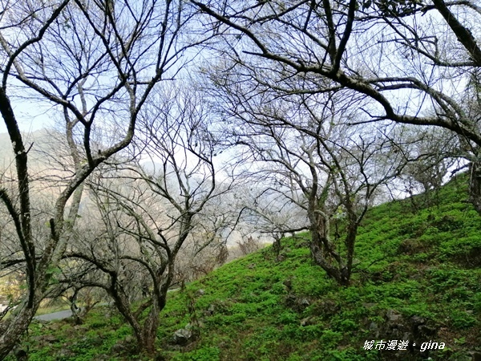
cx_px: 240
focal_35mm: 26
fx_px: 361
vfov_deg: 53.1
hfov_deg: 67.3
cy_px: 180
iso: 50
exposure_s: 1/252
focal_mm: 3.81
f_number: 2.2
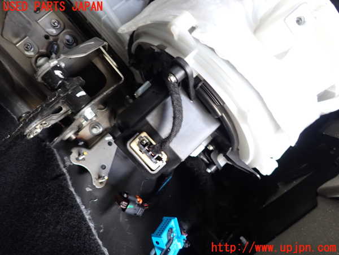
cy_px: 128
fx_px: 245
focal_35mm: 25
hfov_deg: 69.4
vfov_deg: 54.9
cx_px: 170
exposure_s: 1/30
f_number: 2
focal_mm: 4.5
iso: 250
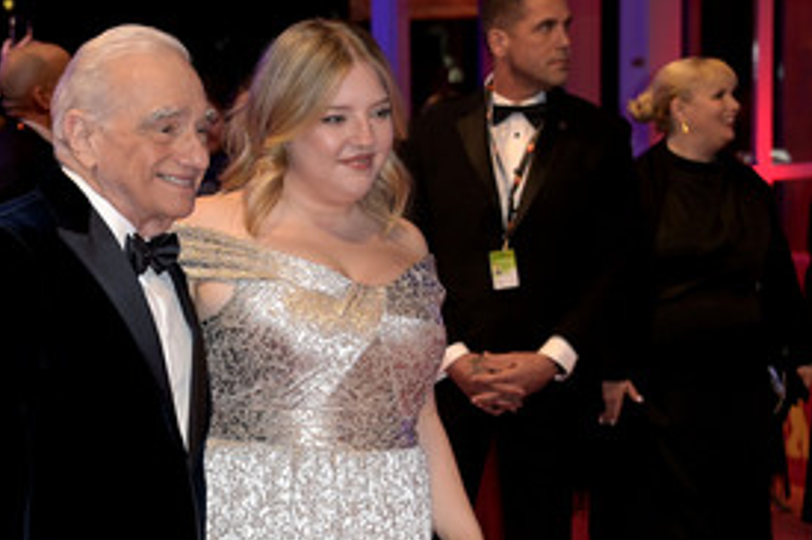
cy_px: 387
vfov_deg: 10.7
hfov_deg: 15.9
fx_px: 2885
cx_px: 158
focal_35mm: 128
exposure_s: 1/250
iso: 1250
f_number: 5.6
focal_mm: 78
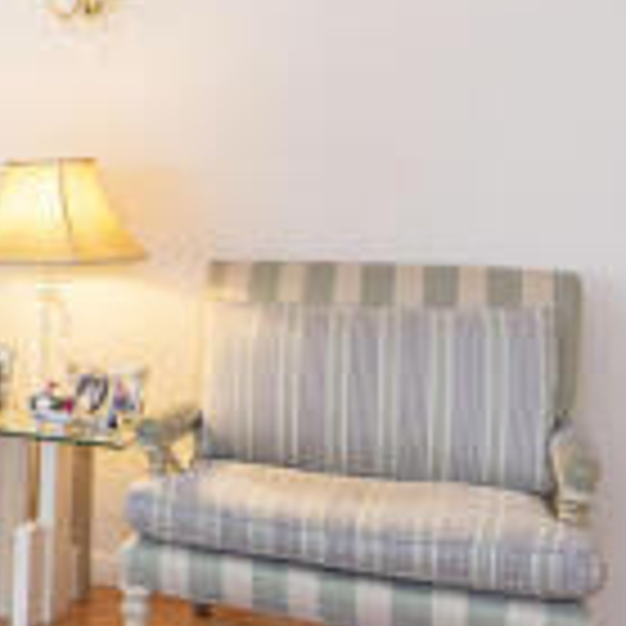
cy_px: 313
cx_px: -617
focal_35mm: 56
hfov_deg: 19.0
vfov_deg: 30.6
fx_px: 1146
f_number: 6.3
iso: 500
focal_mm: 14
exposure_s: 1/13
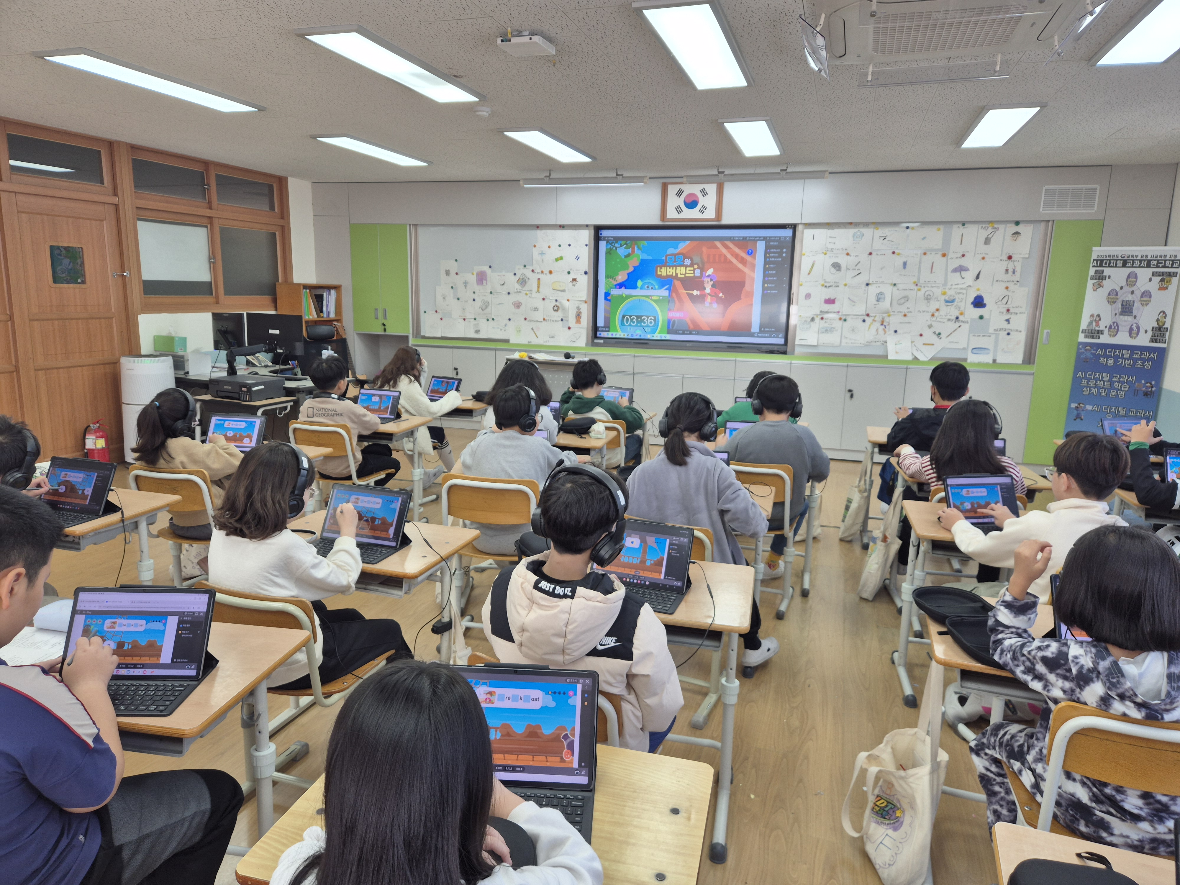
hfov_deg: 73.9
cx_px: 590
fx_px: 784
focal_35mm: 23
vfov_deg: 58.9
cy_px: 442
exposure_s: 1/120
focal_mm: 5.4
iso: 32
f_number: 1.8
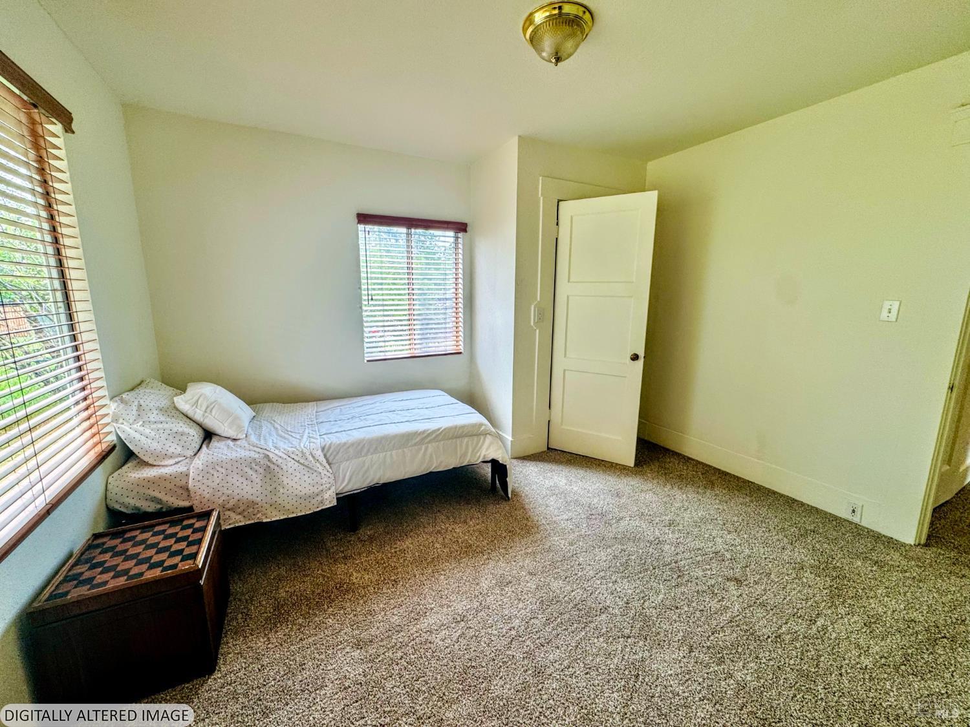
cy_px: 364
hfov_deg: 102.1
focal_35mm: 14
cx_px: 485
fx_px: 392
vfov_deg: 85.7
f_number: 2.2
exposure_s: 1/120
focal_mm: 2.22
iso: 64
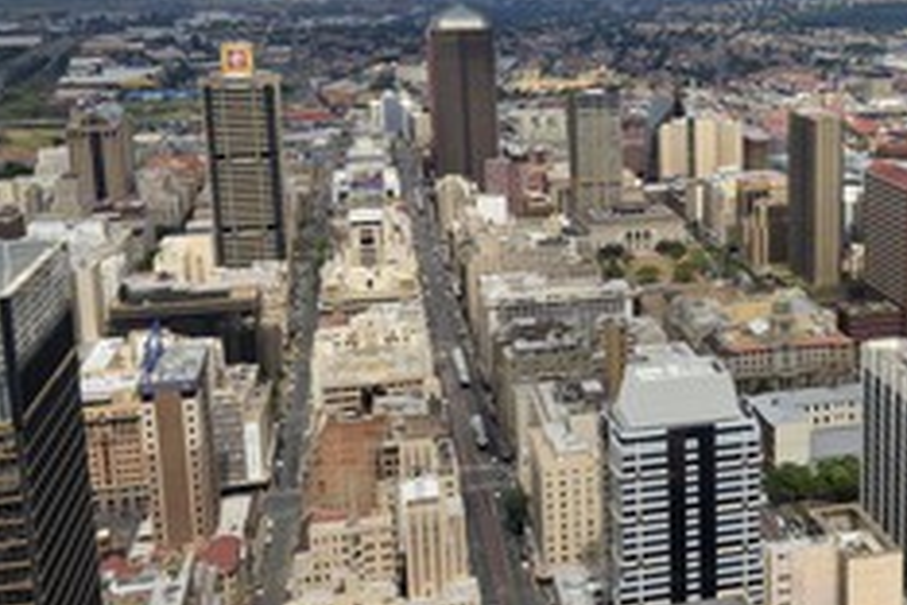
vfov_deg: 25.9
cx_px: 787
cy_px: 221
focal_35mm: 52
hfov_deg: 36.2
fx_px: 1310
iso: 200
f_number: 16
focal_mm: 29
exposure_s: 1/200
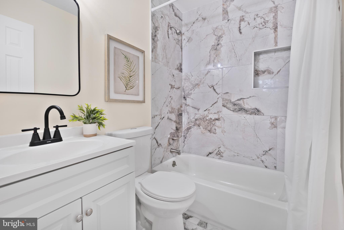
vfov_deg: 77.3
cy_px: 115
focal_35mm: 15
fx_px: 143
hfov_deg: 100.4
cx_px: 172
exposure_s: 1/35
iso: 320
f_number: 4
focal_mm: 10
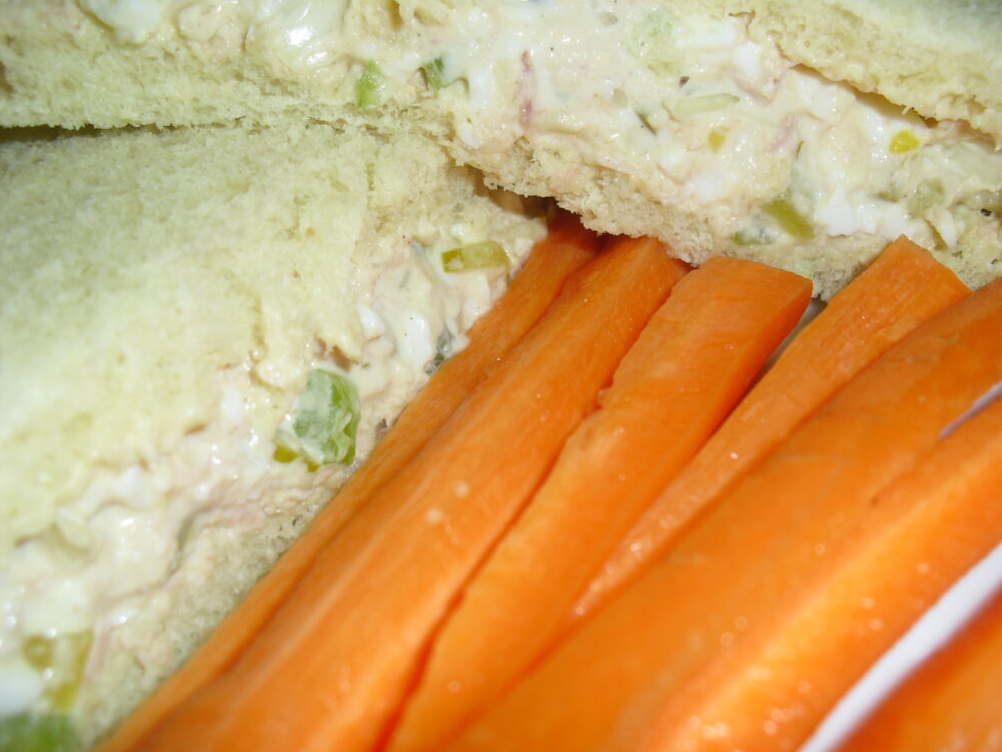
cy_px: 372
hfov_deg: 50.1
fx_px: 1071
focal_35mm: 37
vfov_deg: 38.7
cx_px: 513
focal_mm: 6.3
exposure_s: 1/60
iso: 80
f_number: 3.1
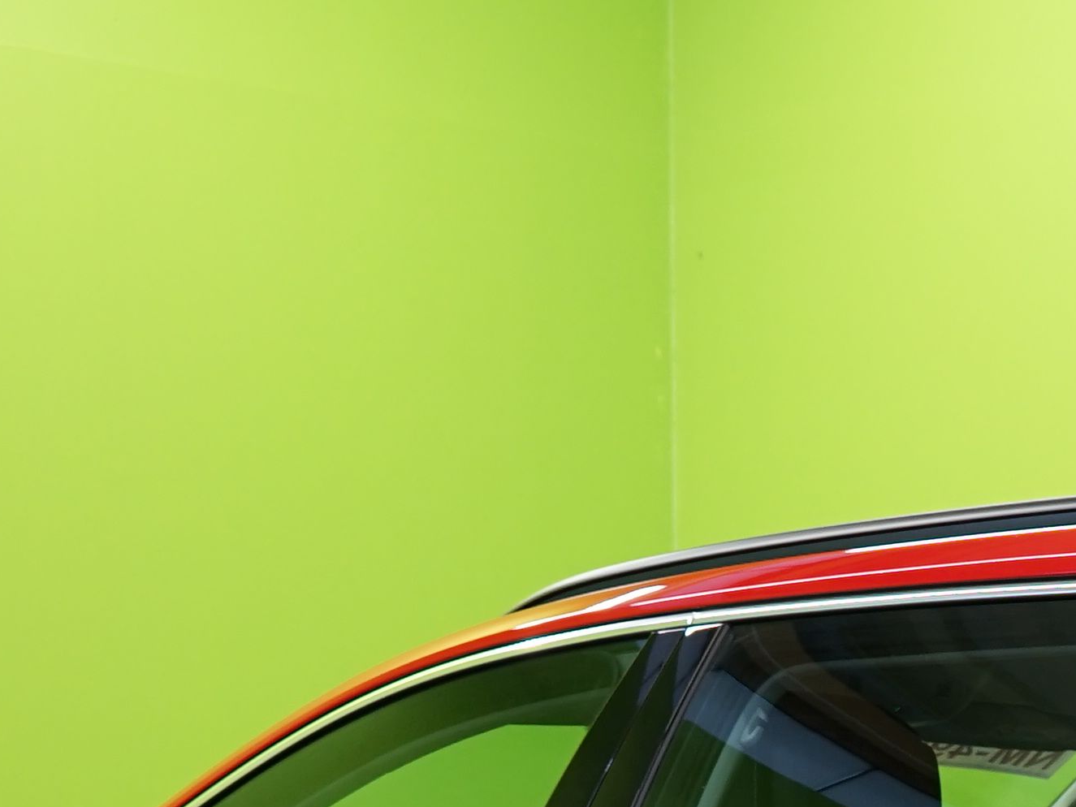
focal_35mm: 148
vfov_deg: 9.8
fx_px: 4601
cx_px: 1334
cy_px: 1156
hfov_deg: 13.0
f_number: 5
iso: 500
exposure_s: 1/30
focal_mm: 34
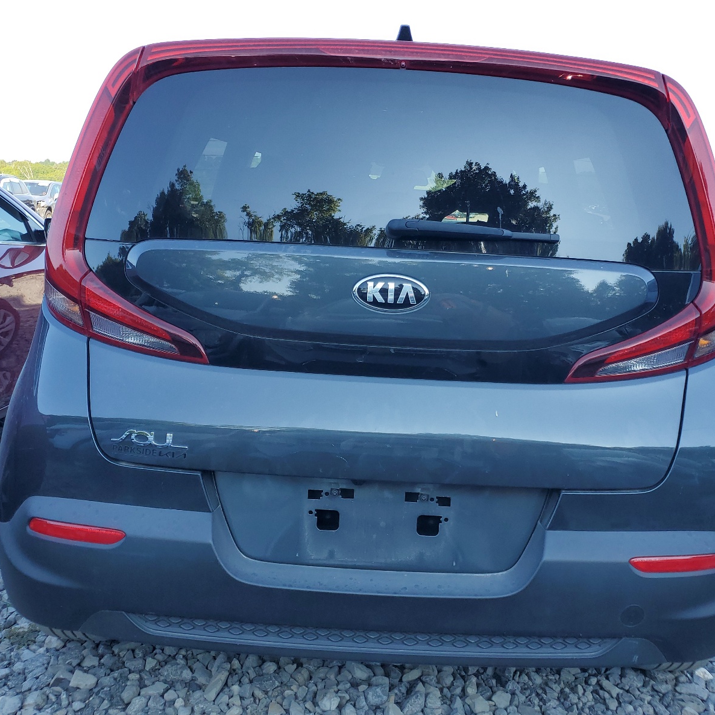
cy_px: 356
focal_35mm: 31
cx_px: 388
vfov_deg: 52.5
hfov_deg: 52.5
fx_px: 724
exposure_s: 1/526
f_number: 1.5
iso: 50
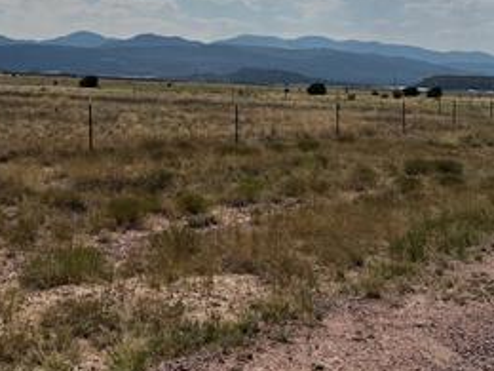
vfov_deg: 24.4
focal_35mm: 59
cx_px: 131
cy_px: 77
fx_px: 842
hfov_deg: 32.2
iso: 64
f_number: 1.78
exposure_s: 1/12346
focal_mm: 6.76
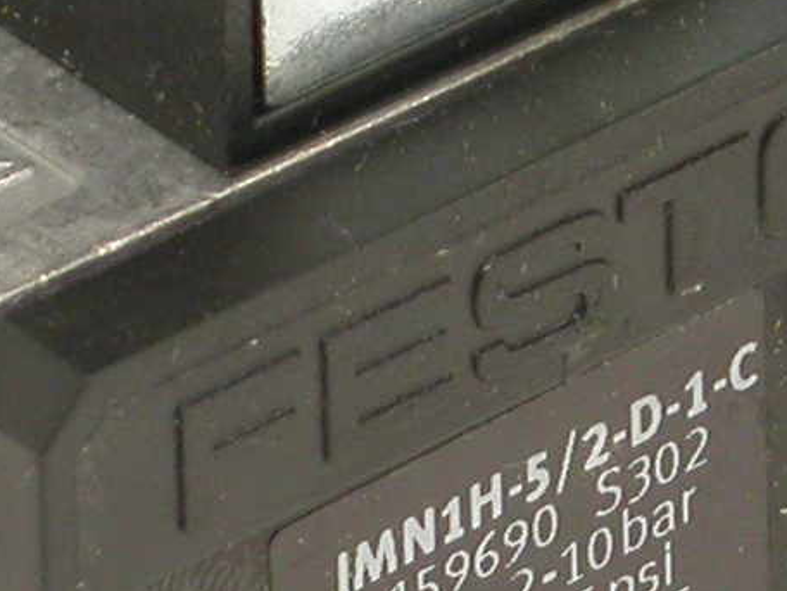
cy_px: 344
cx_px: 573
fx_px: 17438
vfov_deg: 1.9
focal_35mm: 767
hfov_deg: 2.6
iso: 100
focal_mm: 31.9
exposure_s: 1/10.9
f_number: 5.1
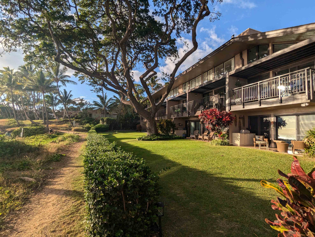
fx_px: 146
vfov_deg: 78.2
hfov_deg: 94.4
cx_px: 158
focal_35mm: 16
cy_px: 118
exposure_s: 1/1091
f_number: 2.2
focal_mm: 2.35
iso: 46
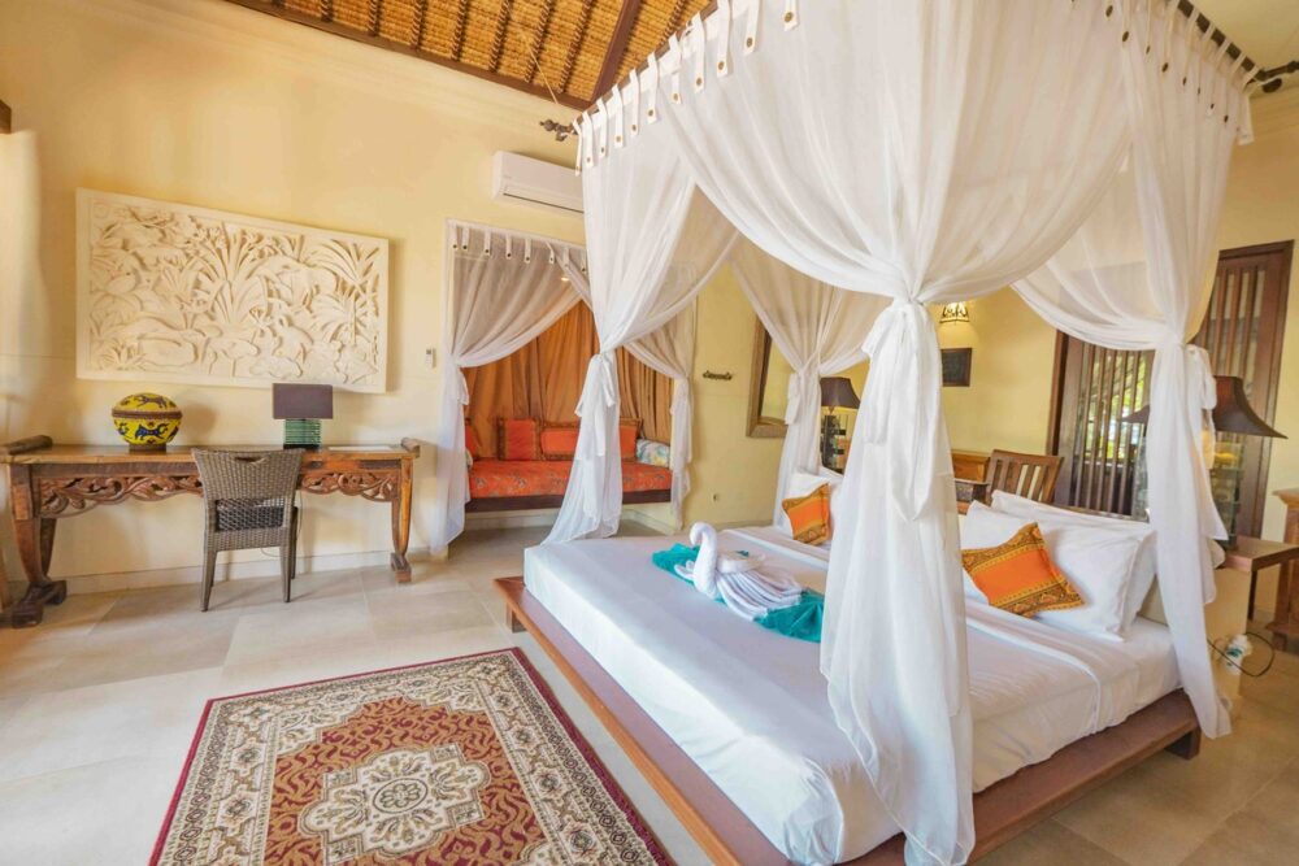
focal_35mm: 15
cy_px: 433
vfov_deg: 77.3
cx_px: 650
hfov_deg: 100.4
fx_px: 541
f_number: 4
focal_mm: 10
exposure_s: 1/40
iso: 400
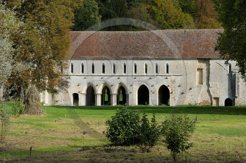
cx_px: 123
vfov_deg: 9.4
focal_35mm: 145
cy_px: 82
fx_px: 990
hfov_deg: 14.2
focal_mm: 145
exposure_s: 1/160
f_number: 20
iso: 400
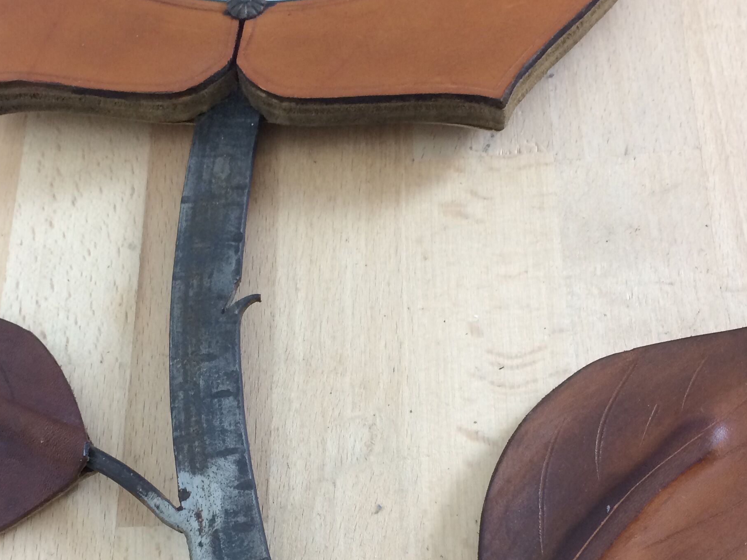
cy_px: 435
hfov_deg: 36.7
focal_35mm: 52
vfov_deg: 27.6
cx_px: 303
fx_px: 1122
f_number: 2.2
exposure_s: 1/33
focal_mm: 4.15
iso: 100
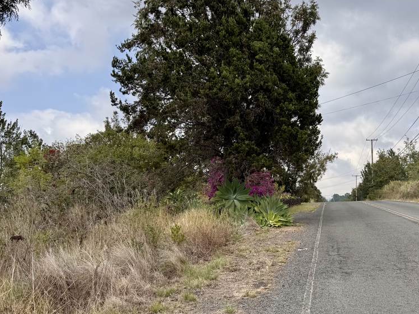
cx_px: 291
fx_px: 496
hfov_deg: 44.8
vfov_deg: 34.9
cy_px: 199
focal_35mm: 41
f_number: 1.78
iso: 80
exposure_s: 1/2833
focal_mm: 6.76
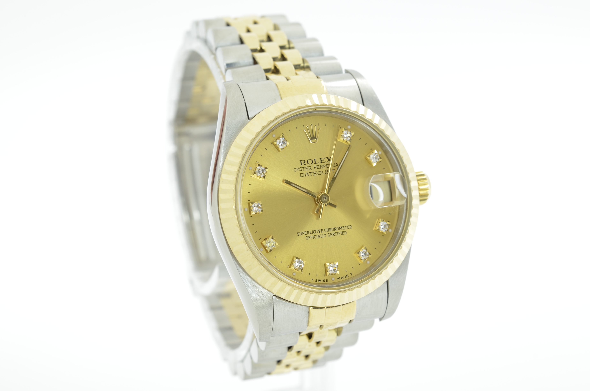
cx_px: 295
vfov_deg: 22.5
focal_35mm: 60
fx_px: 981
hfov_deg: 33.5
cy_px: 196
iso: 200
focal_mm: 40
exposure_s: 1/15
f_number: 13
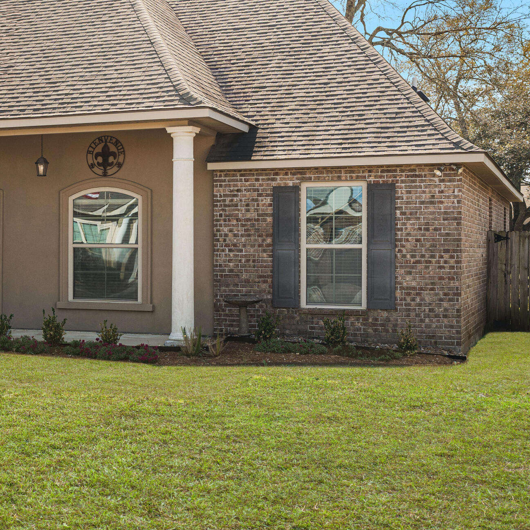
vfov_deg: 24.8
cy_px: 145
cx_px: -41
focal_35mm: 69
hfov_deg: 23.6
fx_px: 1195
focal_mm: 35
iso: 160
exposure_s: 1/500
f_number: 5
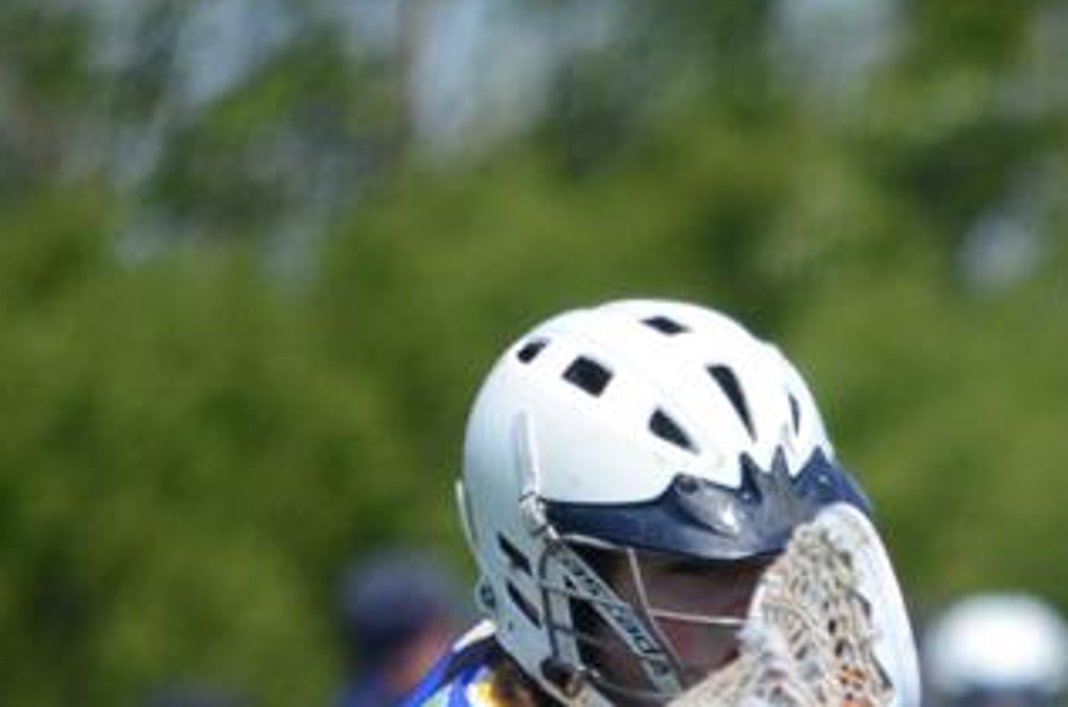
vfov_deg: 0.9
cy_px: 1098
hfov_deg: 1.4
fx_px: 43078
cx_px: 1381
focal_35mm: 1455
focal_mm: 300
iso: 1000
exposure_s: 1/4000
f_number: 6.3
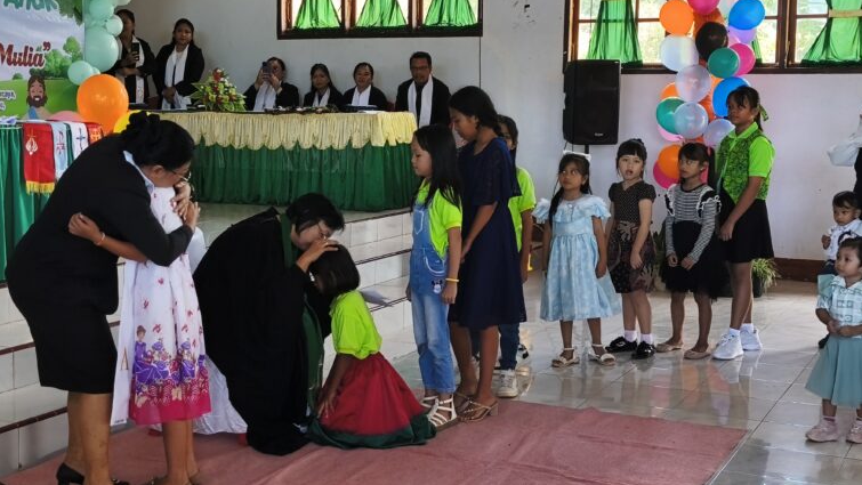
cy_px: 178
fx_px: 1166
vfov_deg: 23.4
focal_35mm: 51
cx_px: 437
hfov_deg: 40.6
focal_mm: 6.18
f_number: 1.65
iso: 160
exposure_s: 1/100
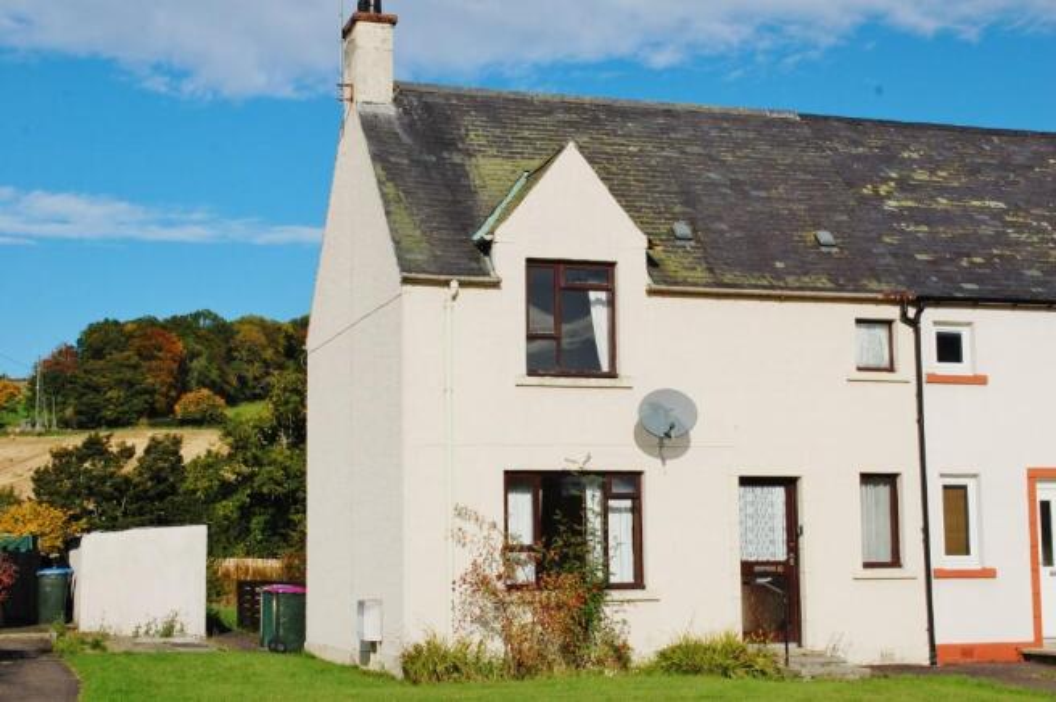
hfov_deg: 33.4
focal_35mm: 60
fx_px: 1758
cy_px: 351
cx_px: 528
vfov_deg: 22.6
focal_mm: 40
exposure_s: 1/640
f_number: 13
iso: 200
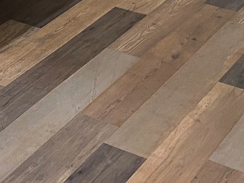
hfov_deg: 14.7
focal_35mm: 124
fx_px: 874
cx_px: -135
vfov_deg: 10.6
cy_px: -223
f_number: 1.8
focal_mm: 4.25
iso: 125
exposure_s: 1/60
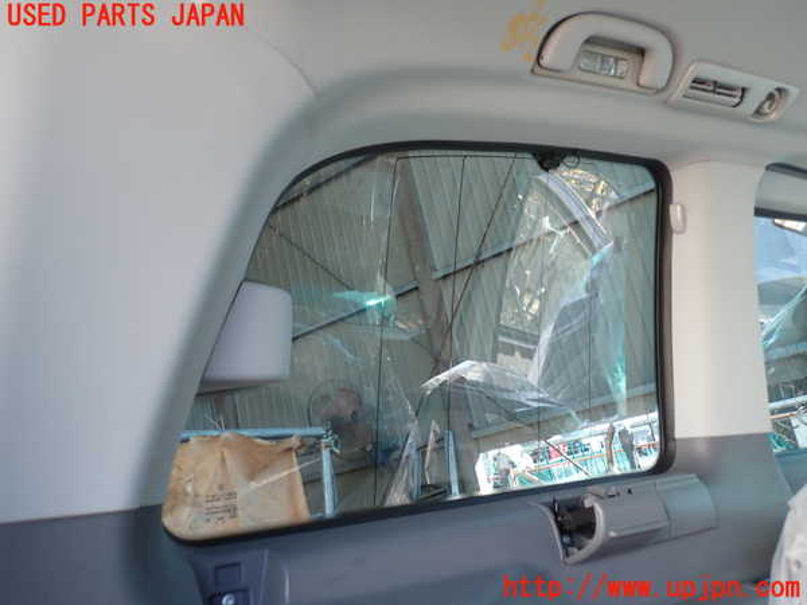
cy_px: 302
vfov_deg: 46.8
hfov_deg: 60.0
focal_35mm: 30
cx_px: 404
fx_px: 699
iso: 125
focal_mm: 5.4
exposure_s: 1/60
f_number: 2.3
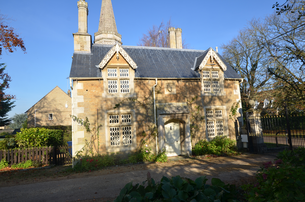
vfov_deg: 59.3
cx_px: 152
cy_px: 101
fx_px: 178
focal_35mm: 21
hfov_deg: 81.3
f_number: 7.1
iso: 100
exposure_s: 1/200
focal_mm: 14
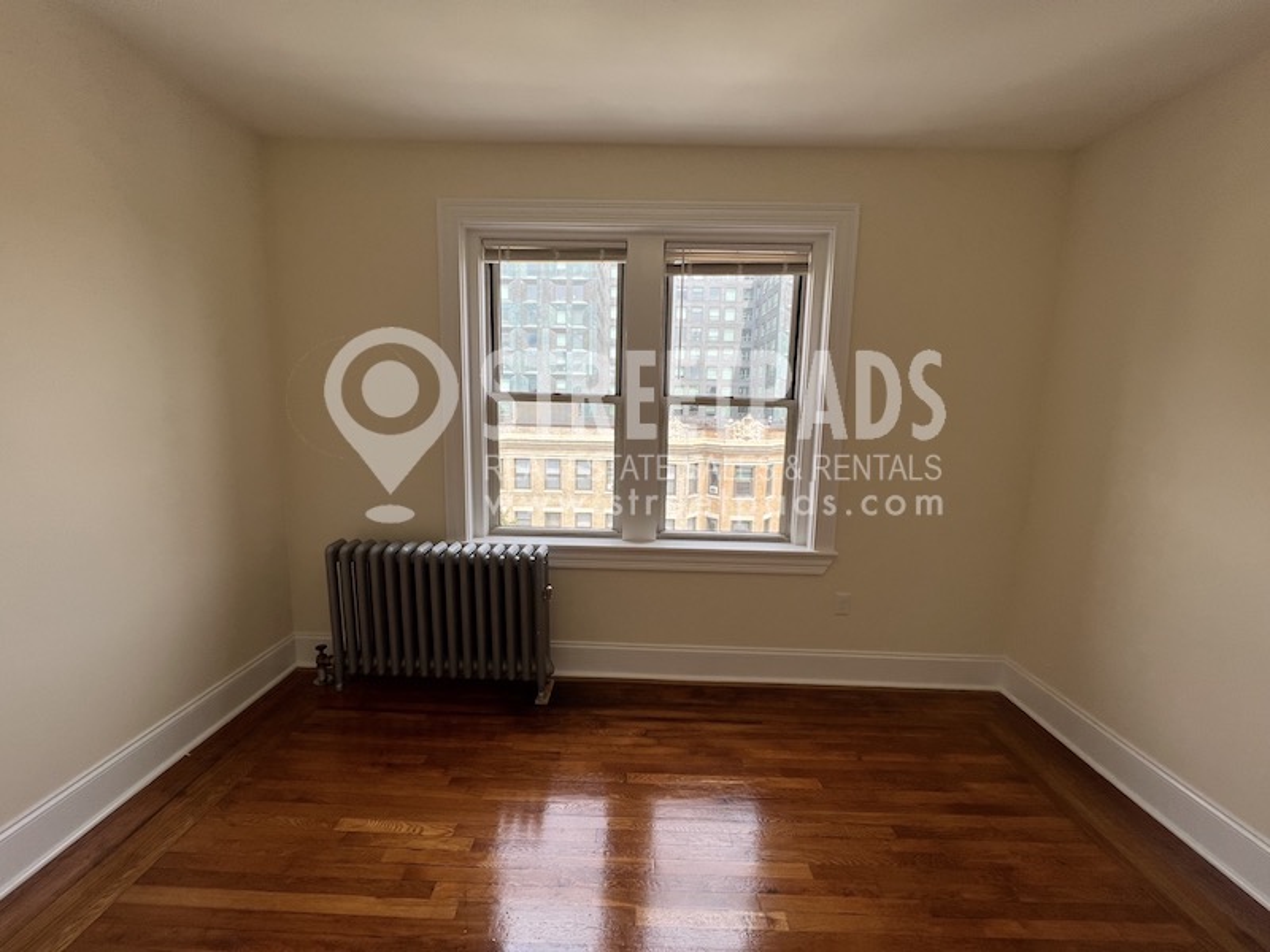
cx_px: 635
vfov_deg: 89.9
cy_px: 476
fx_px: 477
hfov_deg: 106.2
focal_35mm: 13
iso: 32
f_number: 1.8
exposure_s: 1/292
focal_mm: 1.57
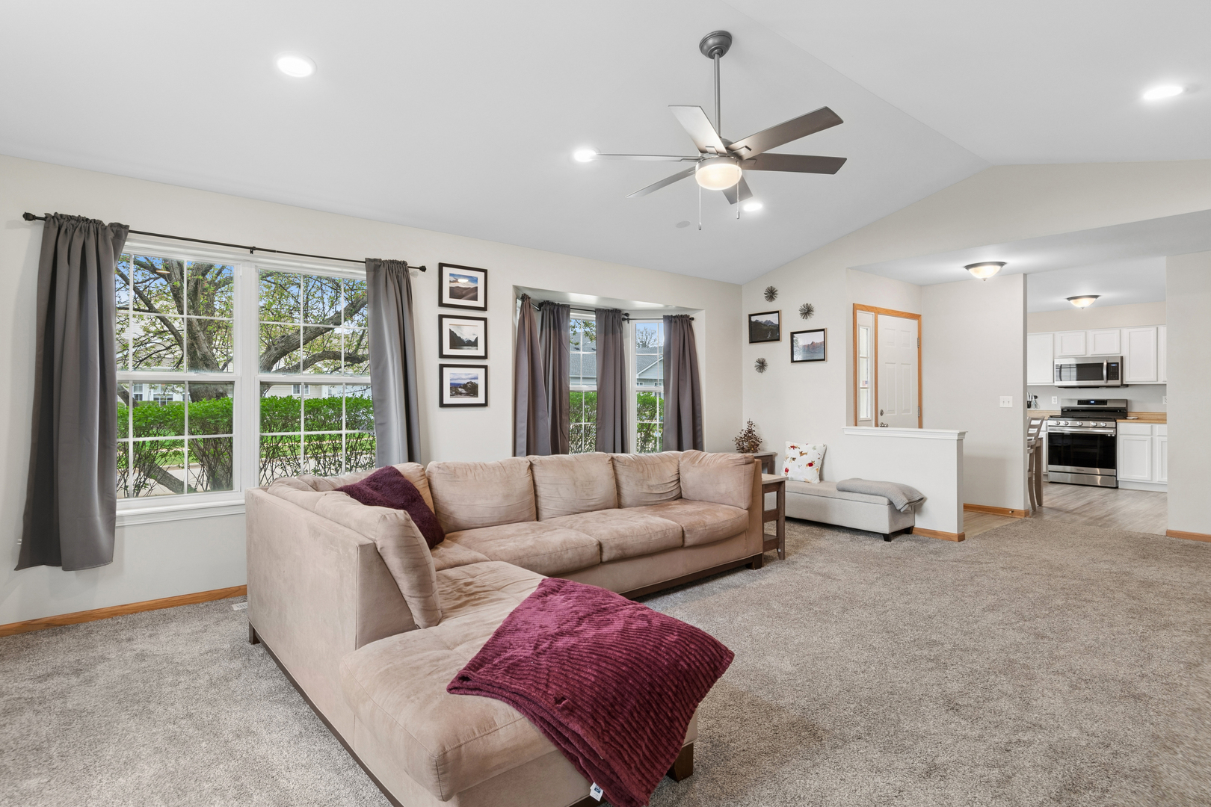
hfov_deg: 90.0
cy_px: 404
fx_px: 605
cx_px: 606
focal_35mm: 18
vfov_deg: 67.4
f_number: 8
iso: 320
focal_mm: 12
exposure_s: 1/10
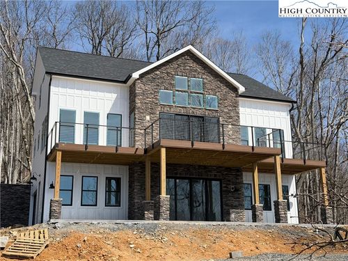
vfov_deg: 30.3
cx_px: 174
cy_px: 130
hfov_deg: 39.7
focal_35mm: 48
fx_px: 483
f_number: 1.78
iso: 80
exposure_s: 1/5587
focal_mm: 6.76
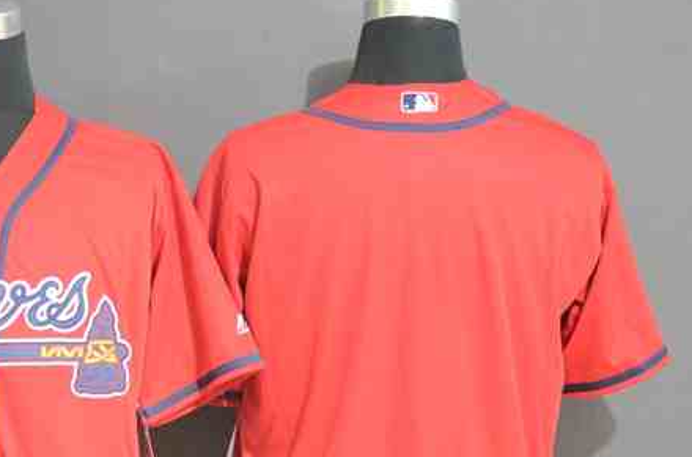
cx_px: 159
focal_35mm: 131
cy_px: 371
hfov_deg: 15.6
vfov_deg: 10.4
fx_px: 2512
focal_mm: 48
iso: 4000
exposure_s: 1/8
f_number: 5
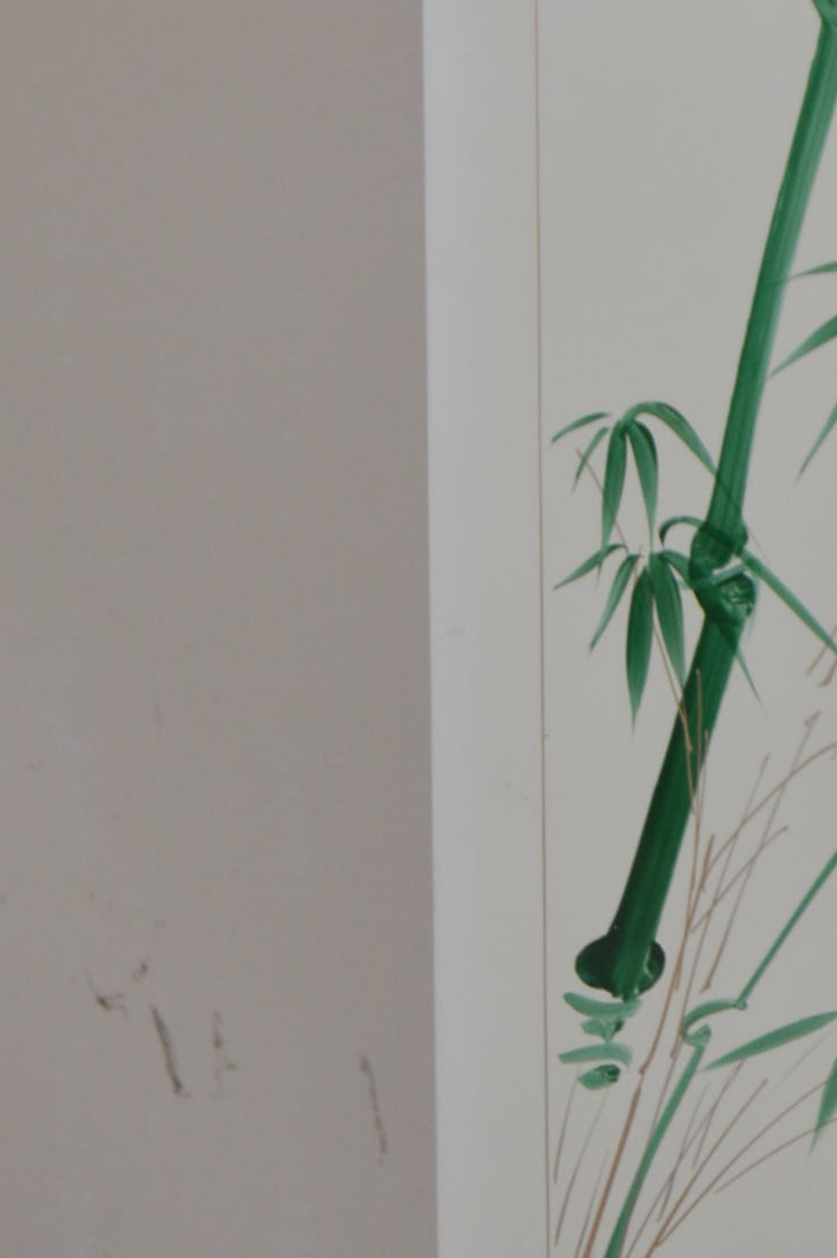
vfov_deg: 10.9
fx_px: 6603
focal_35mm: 189
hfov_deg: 7.2
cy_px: 423
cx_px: 1004
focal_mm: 46
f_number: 5.6
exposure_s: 1/60
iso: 400
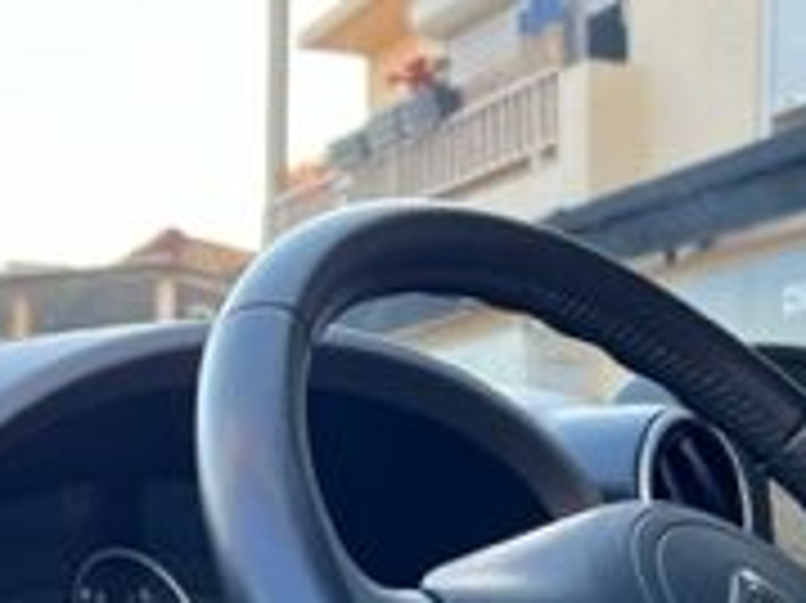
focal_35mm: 93
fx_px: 2164
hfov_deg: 21.1
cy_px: 612
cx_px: 491
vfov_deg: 15.6
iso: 50
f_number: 1.5
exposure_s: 1/404
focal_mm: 5.7
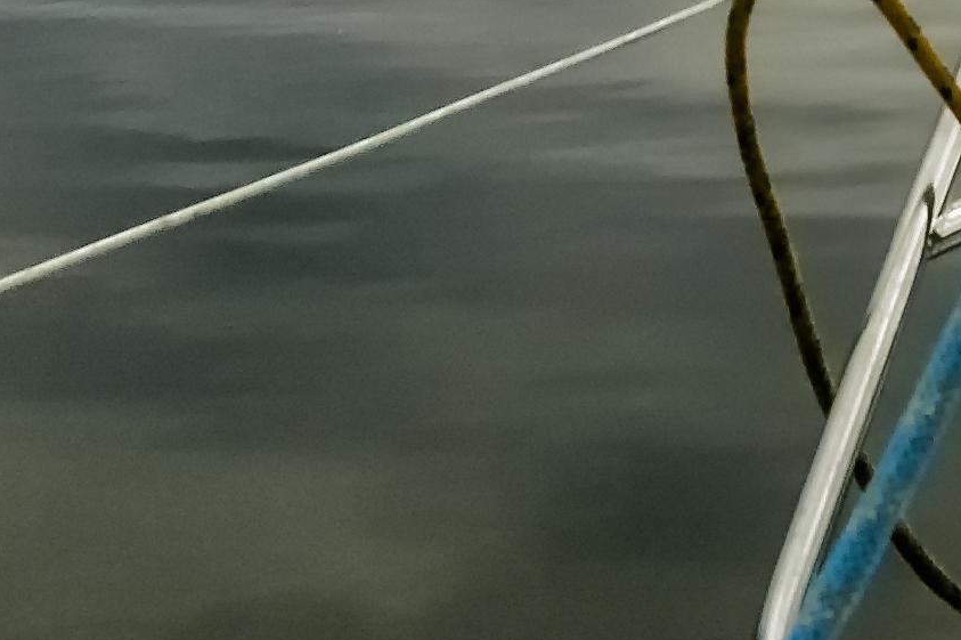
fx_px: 2855
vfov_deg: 12.4
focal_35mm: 107
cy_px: -157
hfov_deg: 18.9
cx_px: 781
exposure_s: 1/320
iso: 200
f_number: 9
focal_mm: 20
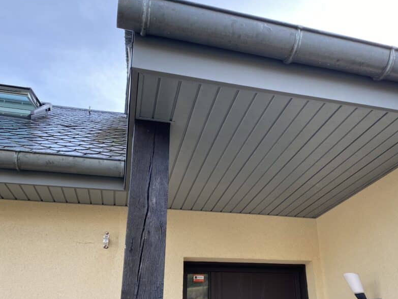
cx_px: 240
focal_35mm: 34
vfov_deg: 41.4
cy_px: 191
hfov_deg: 53.6
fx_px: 391
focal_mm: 4.25
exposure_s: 1/236
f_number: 1.8
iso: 32
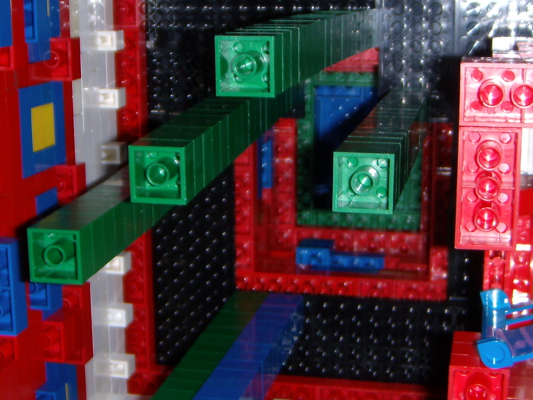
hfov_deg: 29.8
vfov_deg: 22.6
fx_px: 1001
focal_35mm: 65
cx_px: 259
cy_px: 213
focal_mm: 6.4
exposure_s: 1/60.2
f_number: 3.5
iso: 64
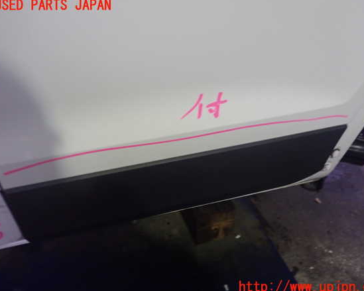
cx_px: 190
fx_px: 345
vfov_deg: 45.8
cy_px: 146
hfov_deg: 55.7
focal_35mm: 32
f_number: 2.3
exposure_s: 1/30
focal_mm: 5.4
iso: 500
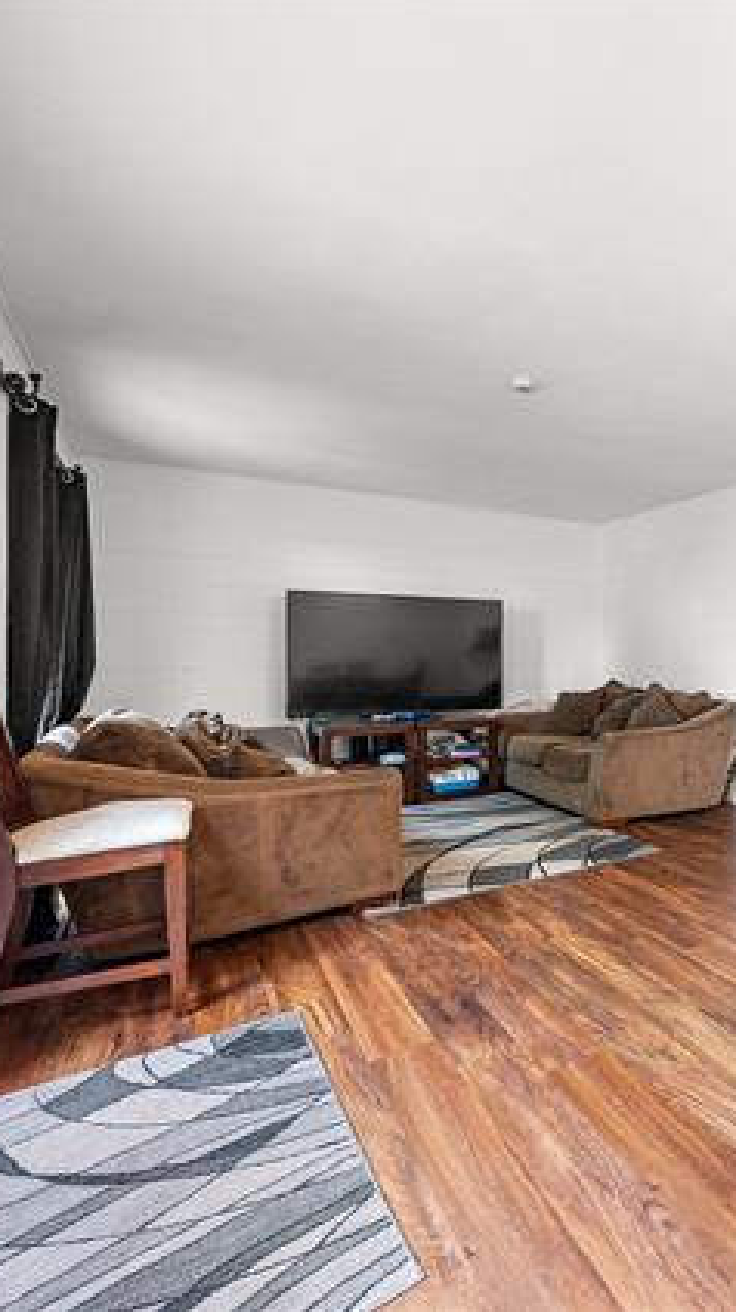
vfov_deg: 89.6
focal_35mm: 19
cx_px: 702
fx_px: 660
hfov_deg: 49.7
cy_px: 654
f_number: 8
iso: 400
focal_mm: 12
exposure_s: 1/2.5
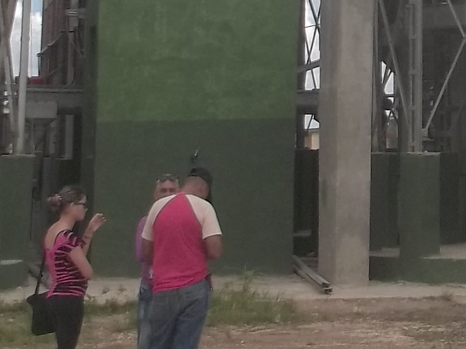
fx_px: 1979
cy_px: -295
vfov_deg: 9.6
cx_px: 519
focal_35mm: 147
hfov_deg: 13.2
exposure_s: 1/160
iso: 80
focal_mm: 5.9
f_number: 8
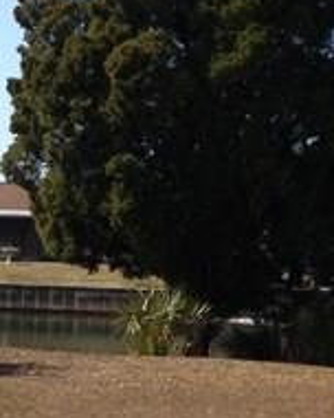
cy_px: 326
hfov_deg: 8.1
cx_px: -246
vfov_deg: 10.5
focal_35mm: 184
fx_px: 2274
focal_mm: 4.28
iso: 64
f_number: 2.4
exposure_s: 1/1623
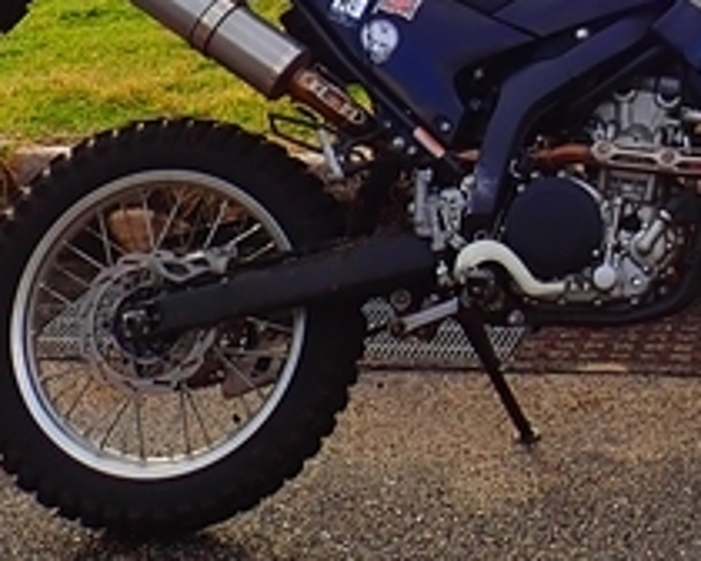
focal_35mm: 93
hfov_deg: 19.5
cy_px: -210
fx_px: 1929
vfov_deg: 15.6
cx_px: 821
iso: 100
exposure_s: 1/500
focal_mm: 4.5
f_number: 2.8
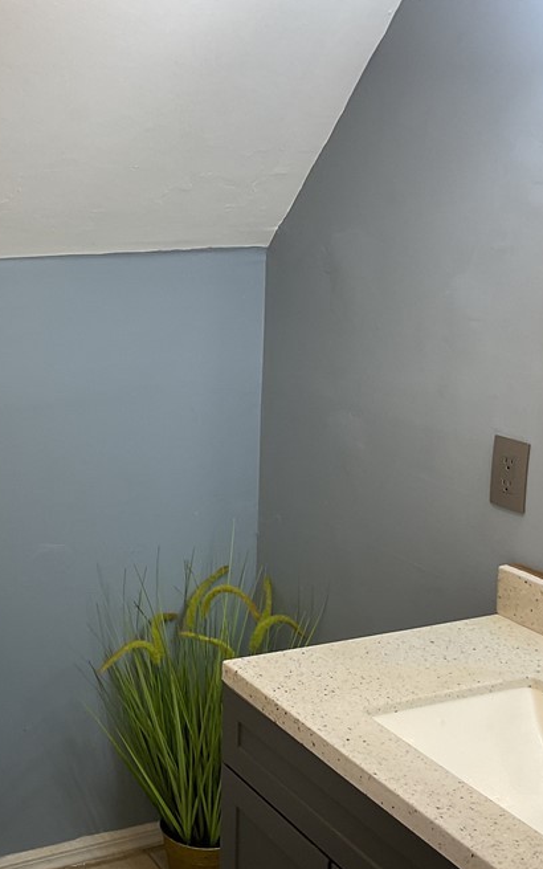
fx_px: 1137
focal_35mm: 48
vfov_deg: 41.8
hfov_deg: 26.2
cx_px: 86
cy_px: 457
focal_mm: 3
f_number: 1.8
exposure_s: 1/60
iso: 40
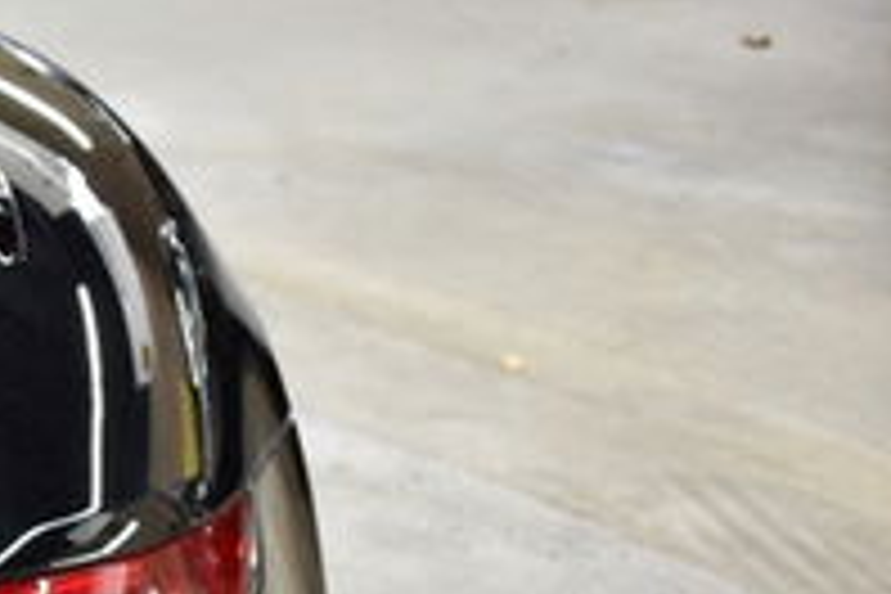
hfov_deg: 9.4
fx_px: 4791
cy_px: 585
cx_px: -1300
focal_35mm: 194
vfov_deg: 7.1
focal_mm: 25
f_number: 4
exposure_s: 1/40
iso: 640
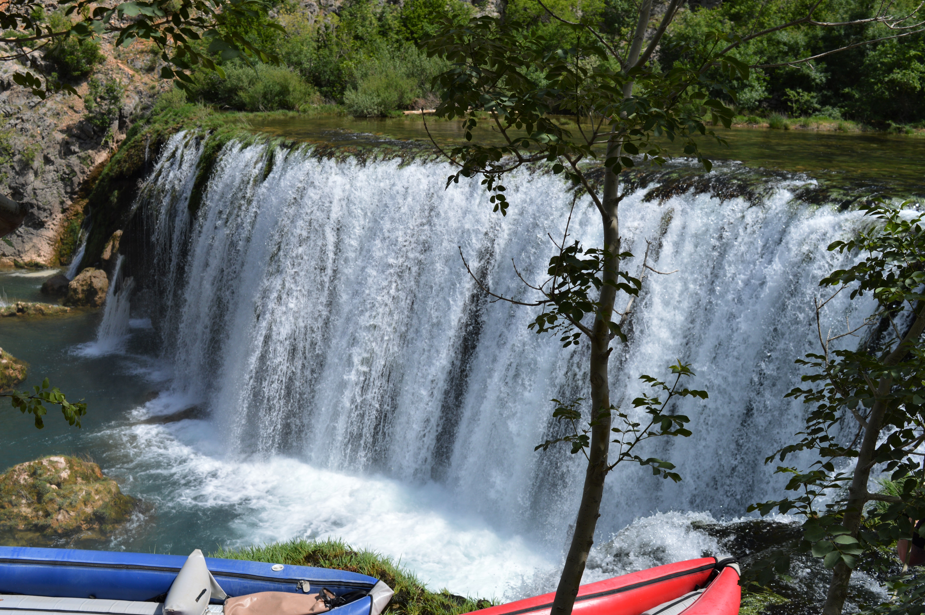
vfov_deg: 33.3
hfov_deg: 48.5
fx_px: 1027
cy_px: 310
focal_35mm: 40
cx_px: 455
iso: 100
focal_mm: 26
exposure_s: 1/320
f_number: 9
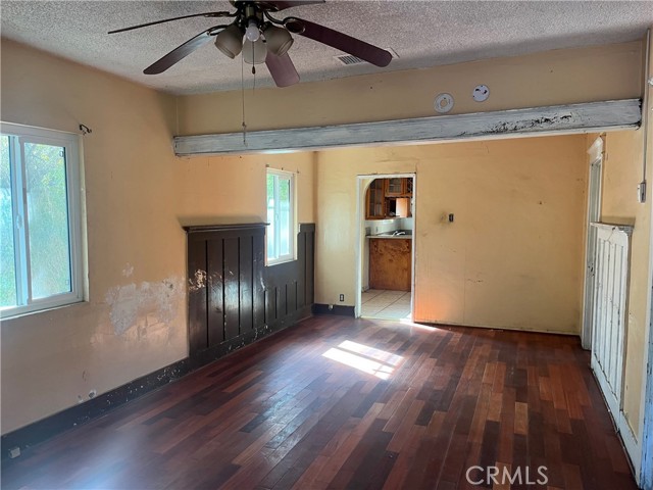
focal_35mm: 26
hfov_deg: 67.3
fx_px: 490
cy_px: 245
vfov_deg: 53.1
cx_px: 326
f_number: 1.6
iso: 125
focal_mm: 5.1
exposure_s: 1/96
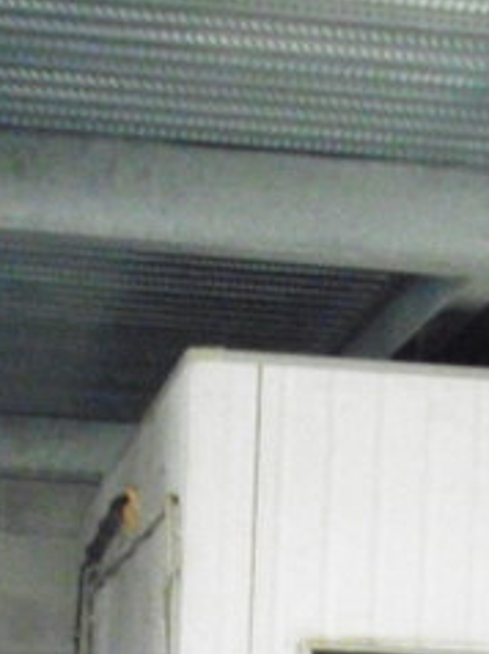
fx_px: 3679
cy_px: 1077
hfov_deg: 7.6
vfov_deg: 9.8
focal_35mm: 195
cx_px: 484
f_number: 4
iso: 800
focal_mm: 10.5
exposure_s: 1/6
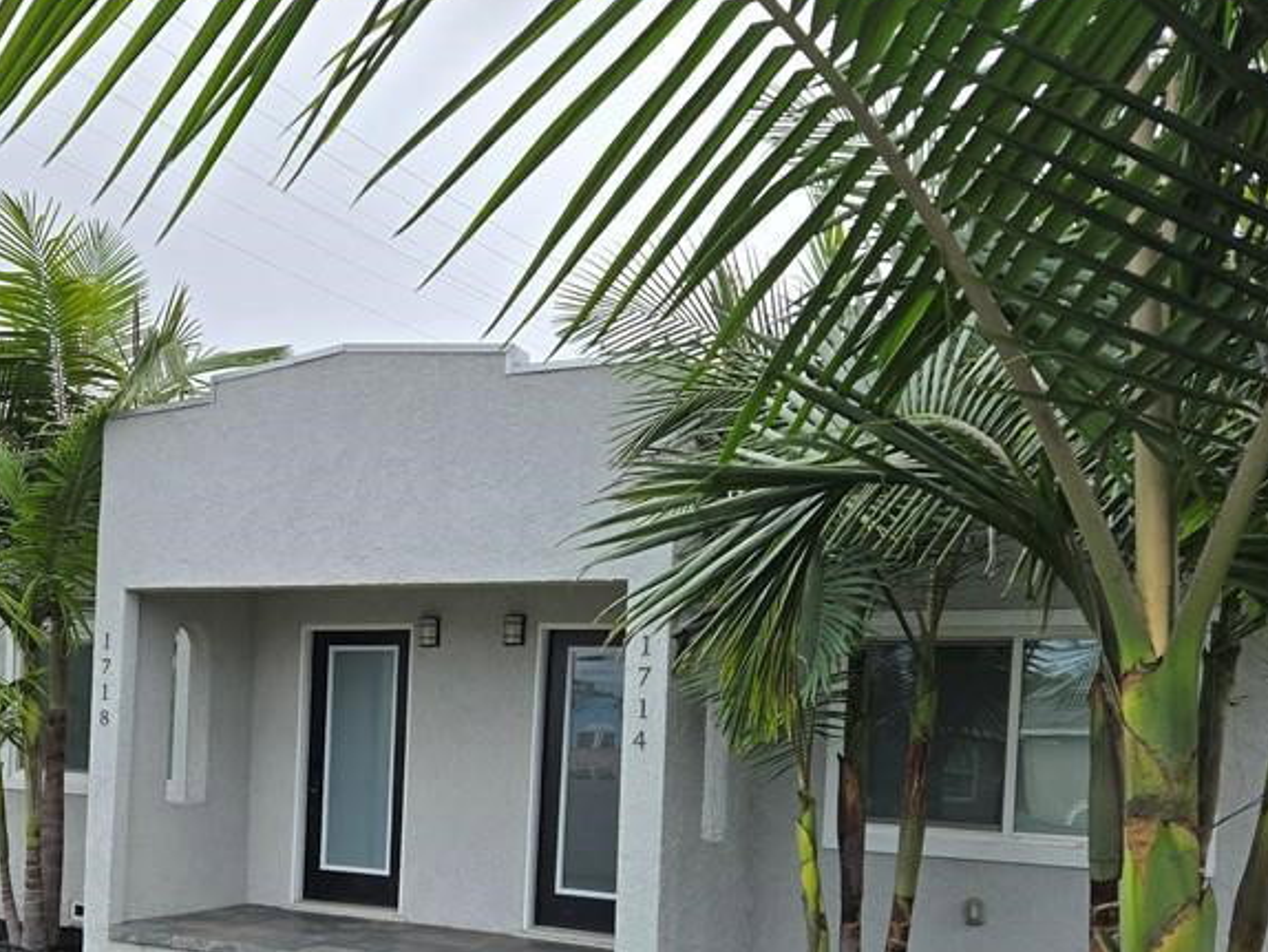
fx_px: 1502
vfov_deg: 34.0
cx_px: 364
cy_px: 780
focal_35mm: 41
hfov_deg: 44.7
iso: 80
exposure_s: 1/2905
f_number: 1.8
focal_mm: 5.4
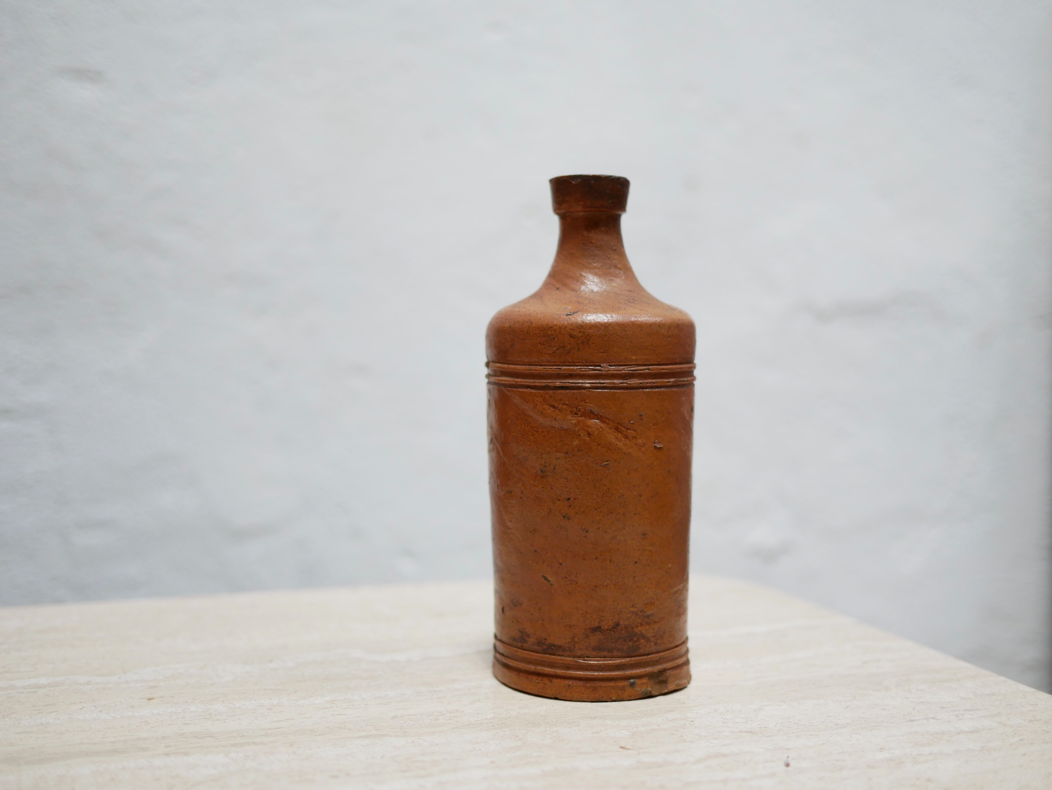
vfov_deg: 36.0
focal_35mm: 40
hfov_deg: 46.8
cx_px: 526
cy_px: 395
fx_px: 1216
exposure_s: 1/60
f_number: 1.7
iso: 320
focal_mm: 20
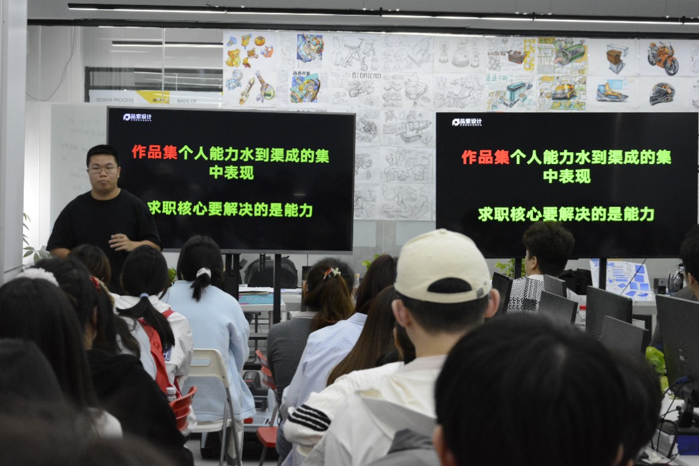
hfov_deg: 27.0
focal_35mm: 75
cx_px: 350
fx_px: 1456
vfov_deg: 18.2
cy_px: 233
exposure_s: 1/180
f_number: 6.7
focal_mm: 50
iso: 3200
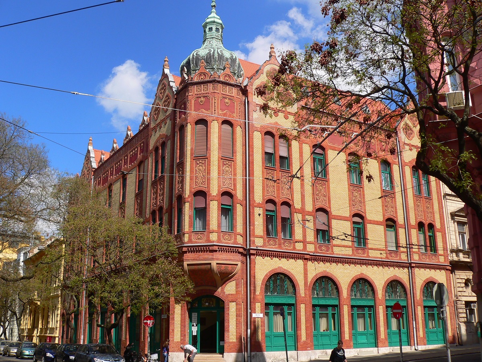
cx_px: 241
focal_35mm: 36
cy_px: 181
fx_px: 501
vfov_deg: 39.7
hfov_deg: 51.4
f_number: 4.6
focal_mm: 6
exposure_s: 1/500
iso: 80
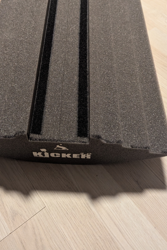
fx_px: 223
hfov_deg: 40.7
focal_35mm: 32
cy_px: 100
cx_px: 58
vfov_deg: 58.3
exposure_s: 1/50
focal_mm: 6.81
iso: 943
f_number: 1.85
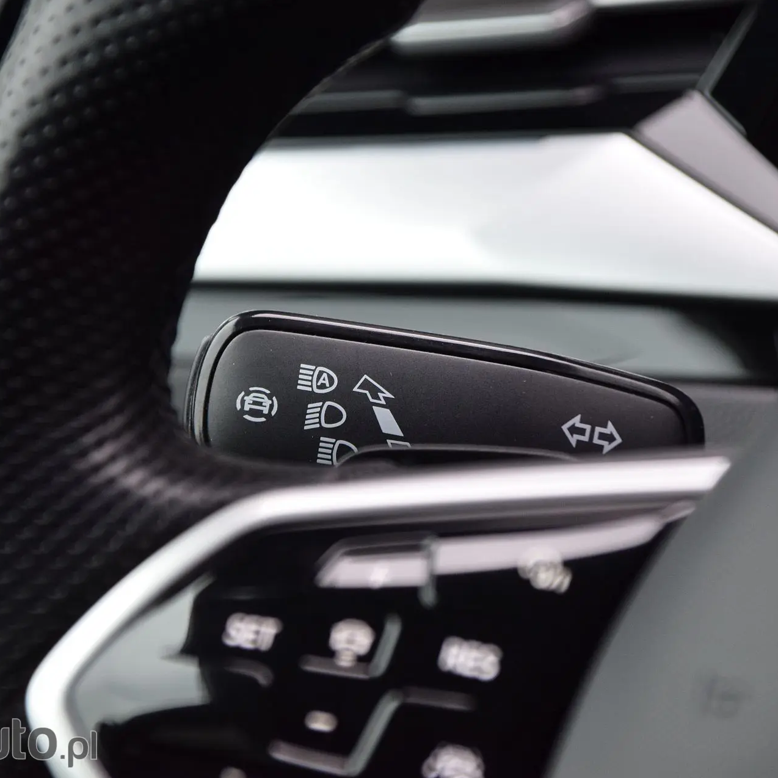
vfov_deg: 6.3
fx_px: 7085
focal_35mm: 279
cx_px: 375
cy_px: 390
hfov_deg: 6.3
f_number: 6
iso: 800
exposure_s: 1/250
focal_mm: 145
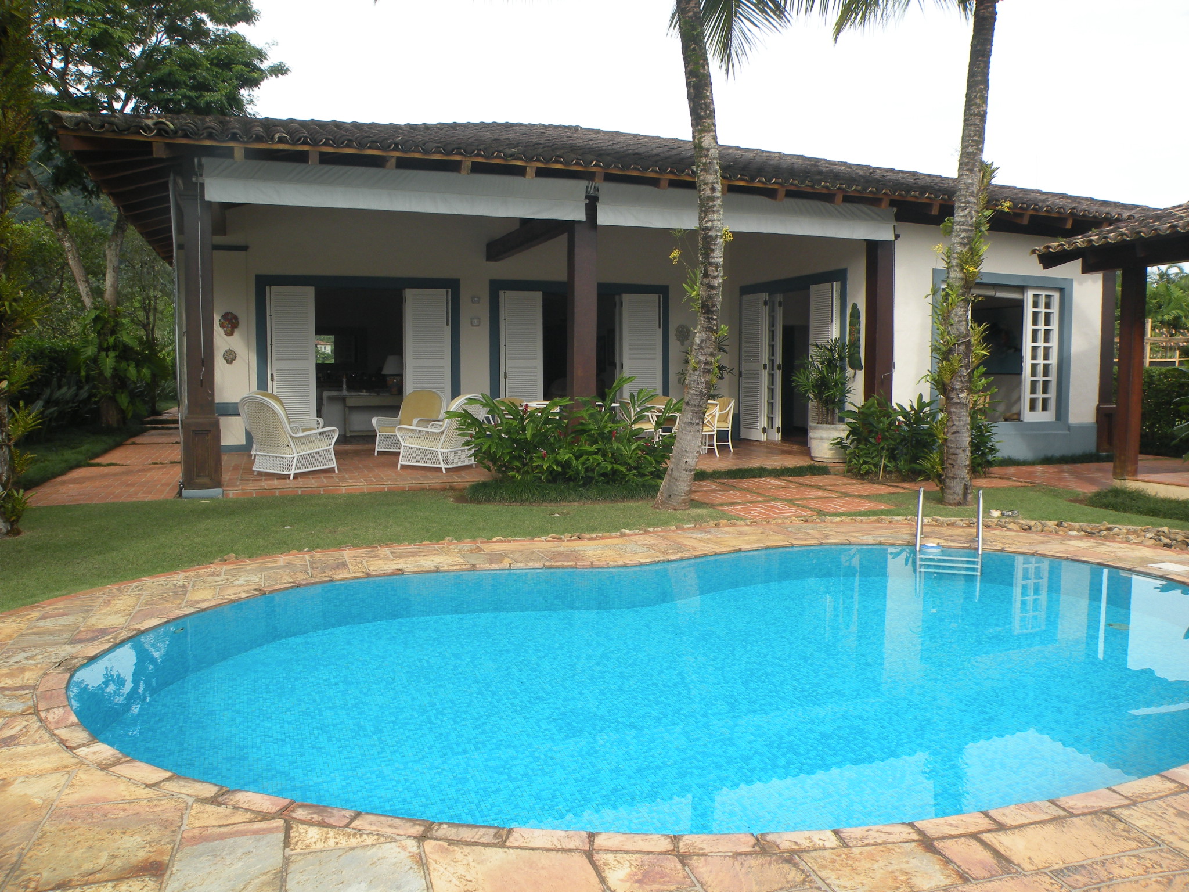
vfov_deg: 51.4
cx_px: 594
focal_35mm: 27
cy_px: 446
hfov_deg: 65.3
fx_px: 927
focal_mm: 4.7
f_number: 5
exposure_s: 1/134
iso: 64
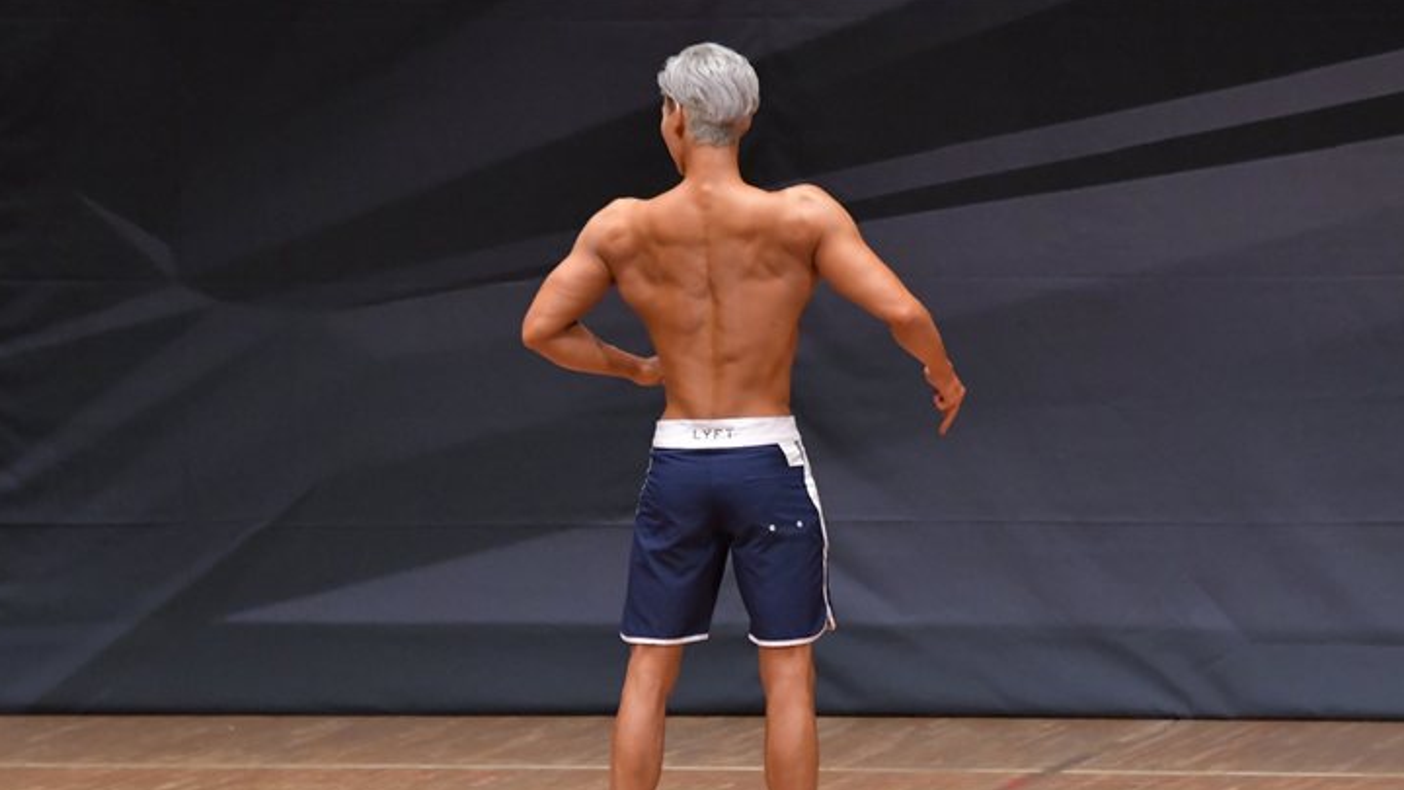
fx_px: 11950
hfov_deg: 6.7
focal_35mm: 321
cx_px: 672
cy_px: 494
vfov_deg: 3.8
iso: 6400
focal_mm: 190
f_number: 5.6
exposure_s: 1/400
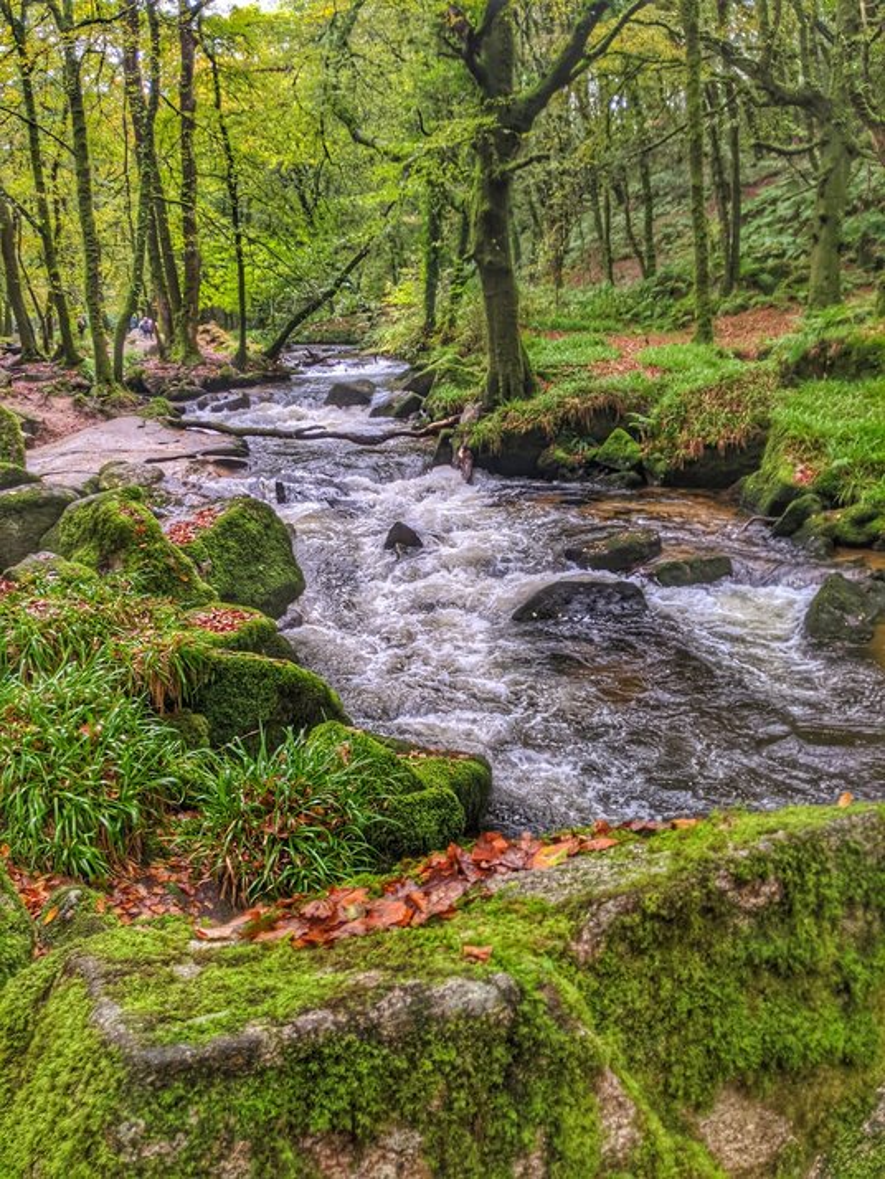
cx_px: 442
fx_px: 920
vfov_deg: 65.3
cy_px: 590
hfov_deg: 51.4
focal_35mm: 27
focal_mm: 4.44
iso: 49
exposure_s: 1/81.2
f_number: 1.8
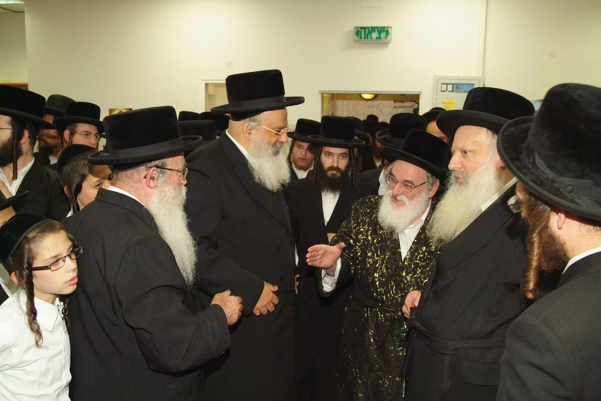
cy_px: 200
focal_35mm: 36
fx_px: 601
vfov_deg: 36.9
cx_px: 300
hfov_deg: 53.1
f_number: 4.8
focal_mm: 24
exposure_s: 1/60
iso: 800
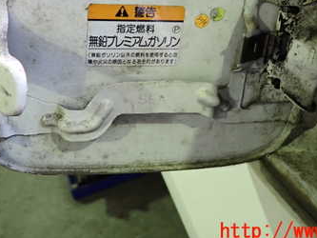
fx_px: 412
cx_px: 149
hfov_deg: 42.0
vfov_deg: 30.9
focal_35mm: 45
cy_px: 30
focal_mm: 4.5
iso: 320
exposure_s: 1/30
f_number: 2
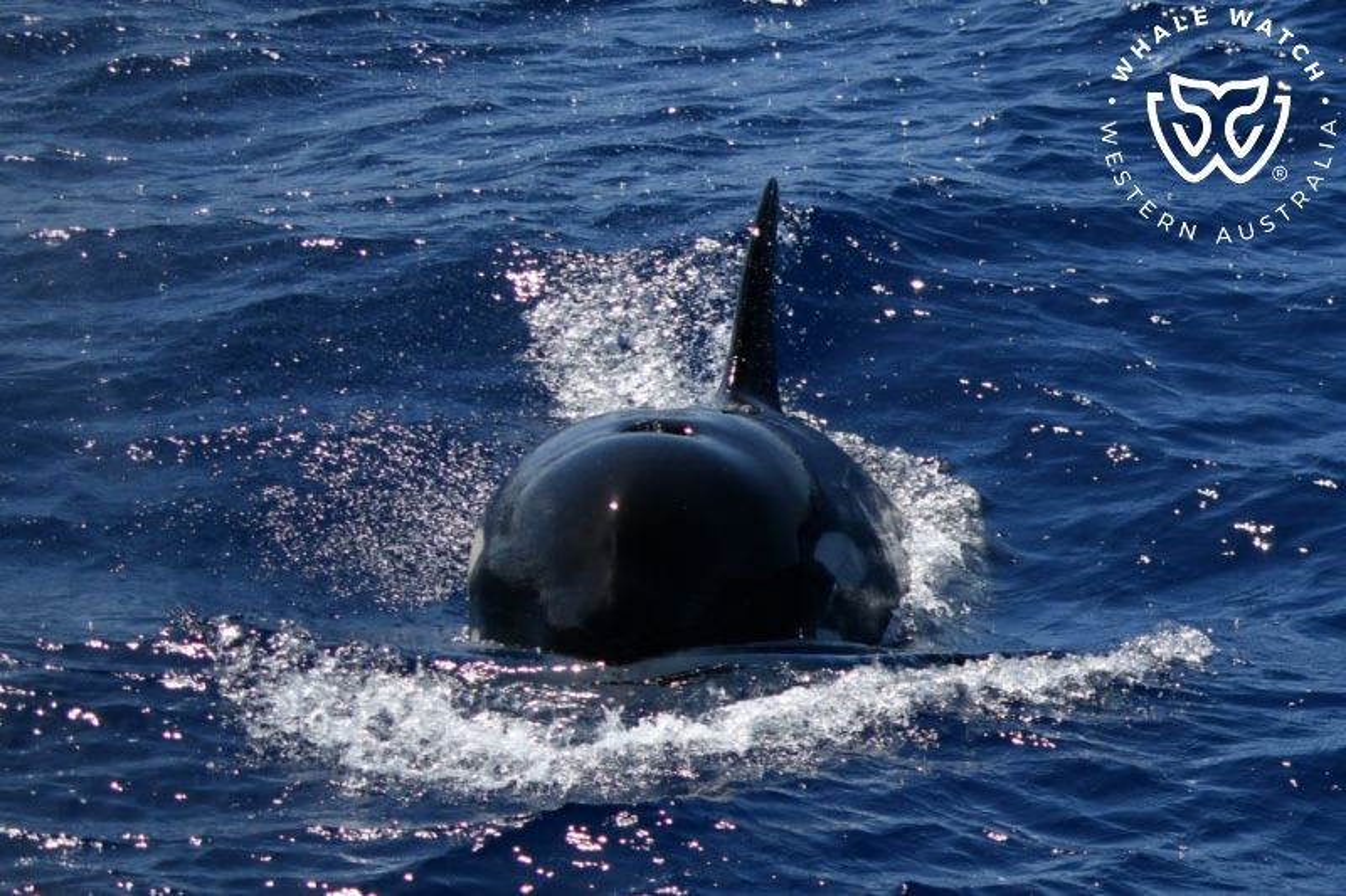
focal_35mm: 60
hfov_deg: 33.4
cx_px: 673
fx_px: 2243
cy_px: 448
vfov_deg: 22.6
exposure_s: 1/8000
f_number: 5
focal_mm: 60
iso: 500
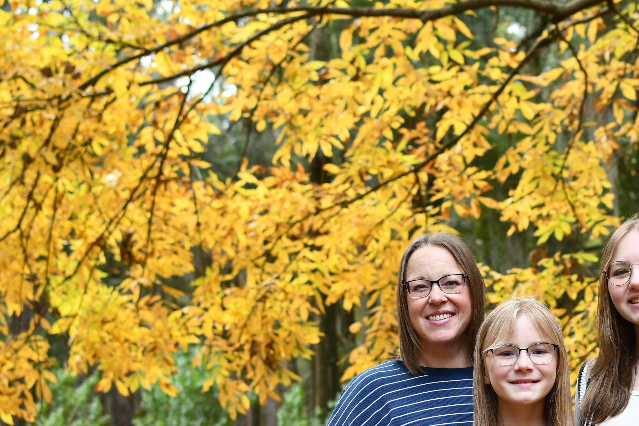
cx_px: 490
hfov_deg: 22.9
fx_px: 1562
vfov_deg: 15.5
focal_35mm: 88
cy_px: 314
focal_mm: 35
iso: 400
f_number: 3.2
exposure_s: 1/250
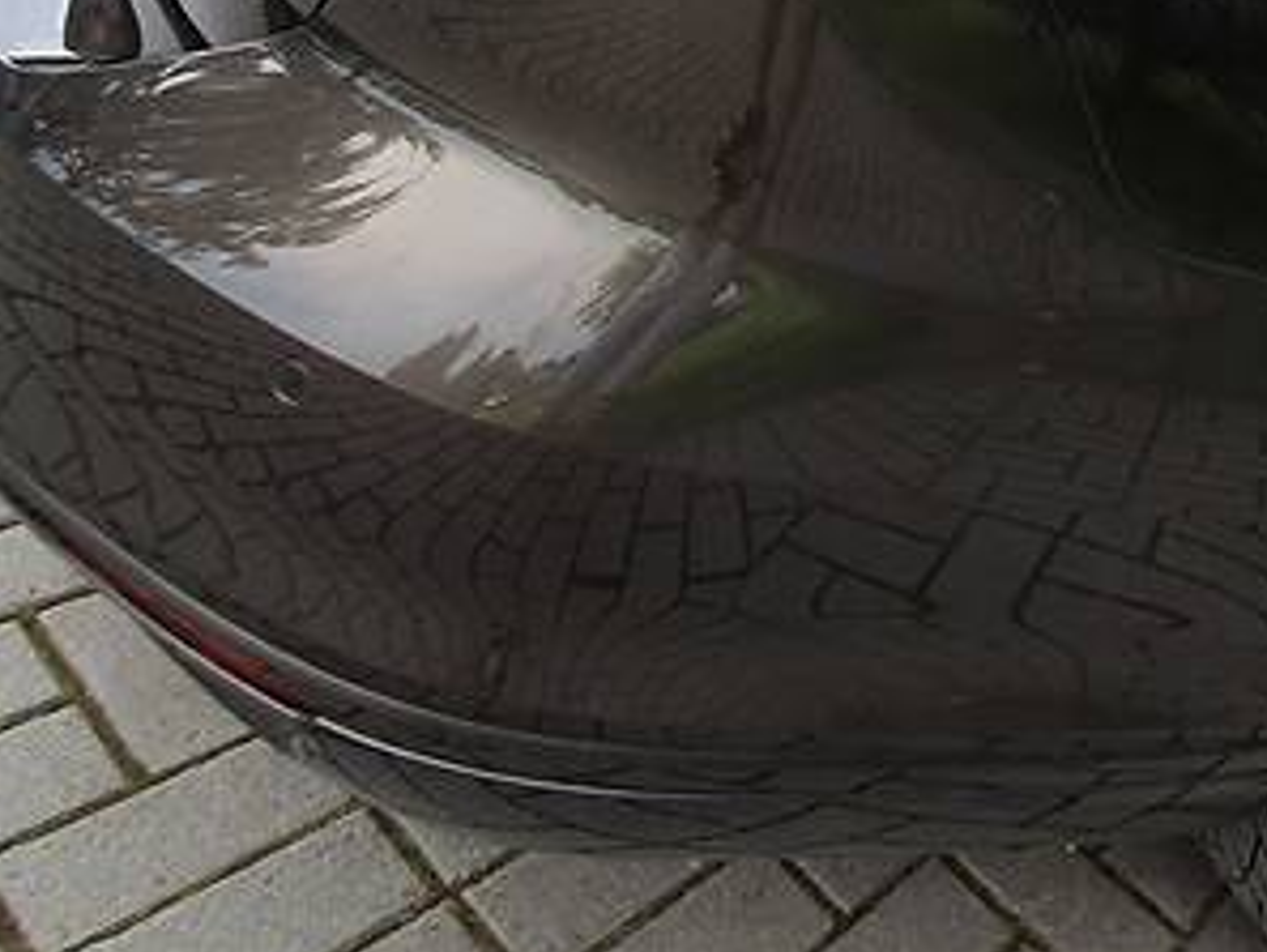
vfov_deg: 35.9
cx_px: 1156
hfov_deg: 47.0
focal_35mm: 35
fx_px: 1282
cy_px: -43
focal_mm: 1.8
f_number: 2.2
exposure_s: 1/107
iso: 50
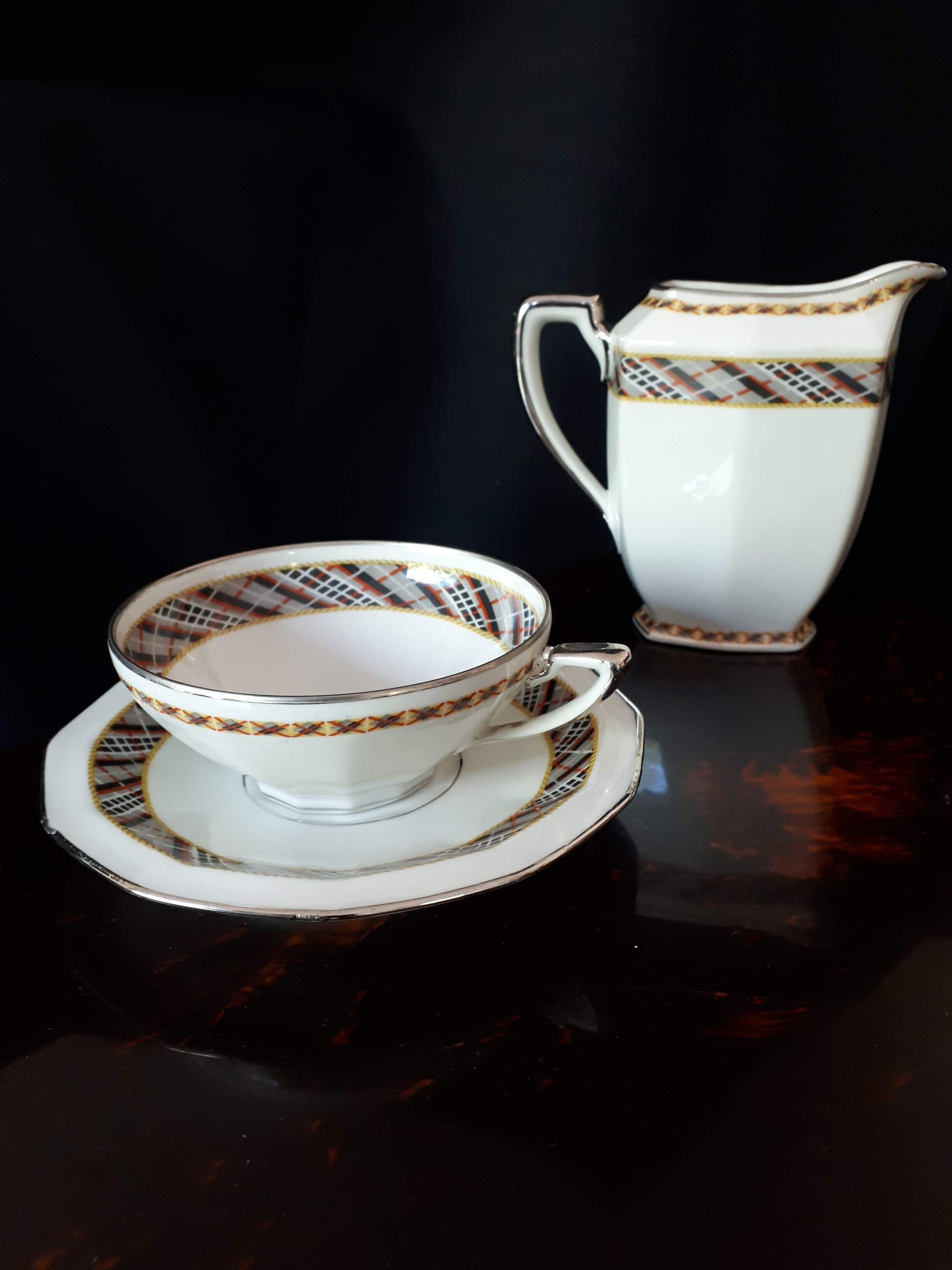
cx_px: 476
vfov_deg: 65.3
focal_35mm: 27
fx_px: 990
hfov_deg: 51.4
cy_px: 635
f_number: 1.9
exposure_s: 1/17
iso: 160
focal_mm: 3.6
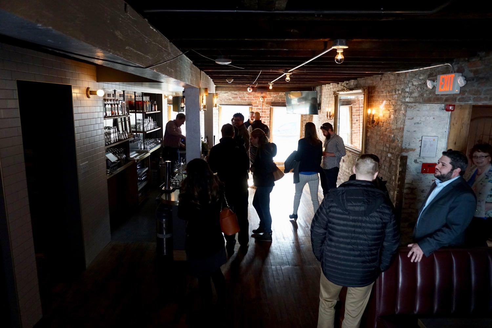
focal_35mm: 24
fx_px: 328
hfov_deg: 73.7
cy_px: 164
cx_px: 246
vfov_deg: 53.2
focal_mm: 16
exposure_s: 1/160
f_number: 3.5
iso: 1600
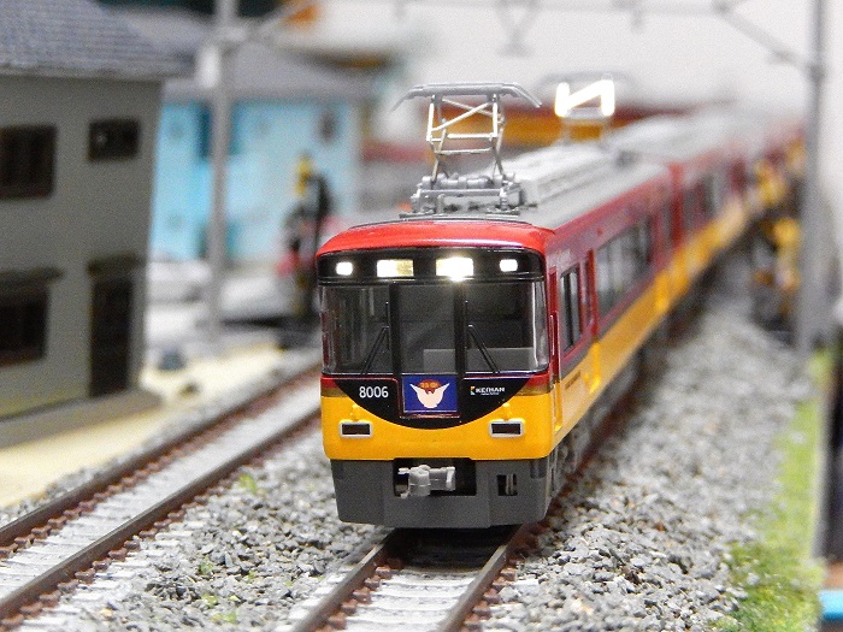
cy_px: 316
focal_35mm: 95
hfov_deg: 20.7
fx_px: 2314
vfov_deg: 15.6
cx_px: 422
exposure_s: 1/30
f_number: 5.2
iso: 3200
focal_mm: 17
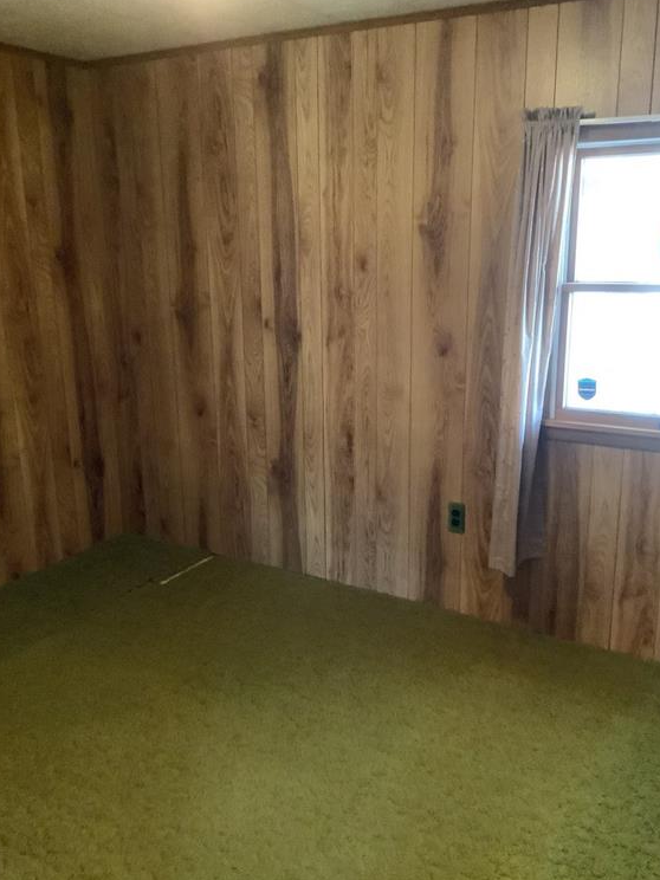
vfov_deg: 56.8
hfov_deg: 44.2
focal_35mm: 32
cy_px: 439
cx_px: 330
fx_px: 813
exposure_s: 1/24
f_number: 2.4
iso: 800
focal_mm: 3.3
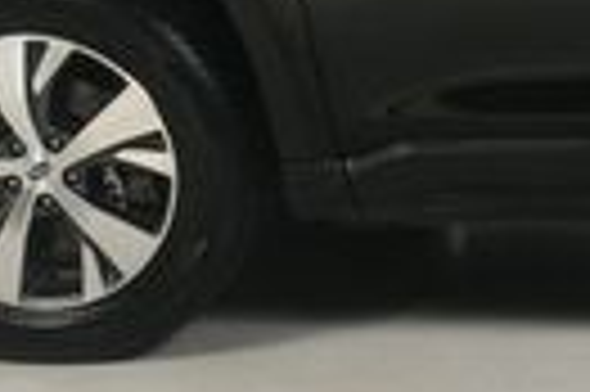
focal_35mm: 161
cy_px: -81
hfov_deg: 12.2
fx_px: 2635
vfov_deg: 8.4
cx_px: 892
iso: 100
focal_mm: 22
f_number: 11
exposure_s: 1/160
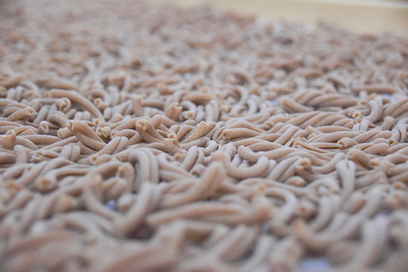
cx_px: 204
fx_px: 884
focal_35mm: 78
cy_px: 136
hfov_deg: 26.0
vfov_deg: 17.5
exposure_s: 1/500
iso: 8000
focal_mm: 52
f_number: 4.8
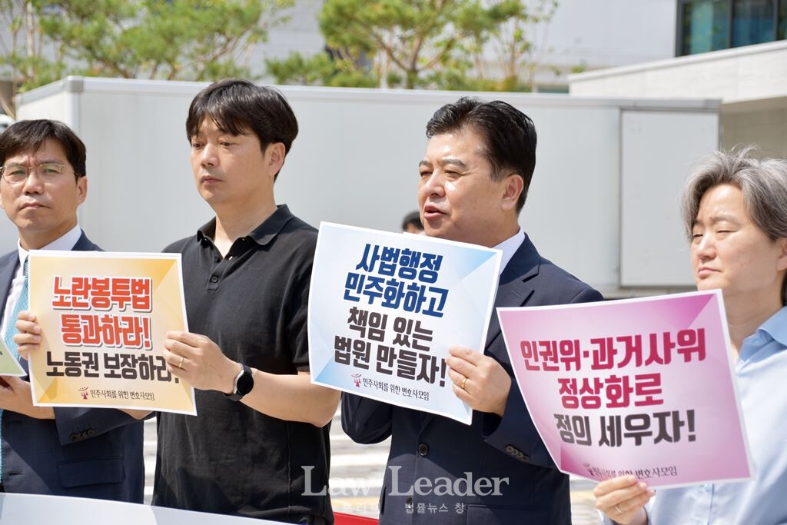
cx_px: 394
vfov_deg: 14.7
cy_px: 262
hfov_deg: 21.9
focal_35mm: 93
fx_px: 2033
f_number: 5
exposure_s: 1/500
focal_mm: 62
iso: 100
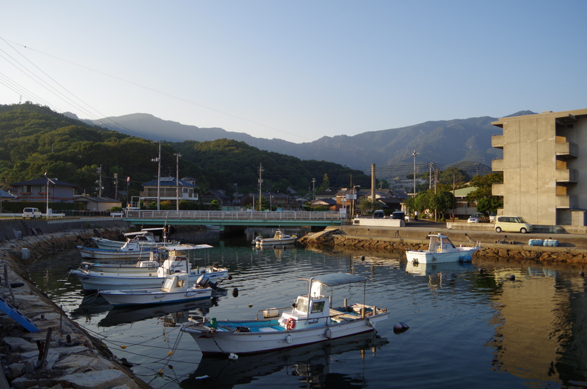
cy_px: 194
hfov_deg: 65.6
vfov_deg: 46.2
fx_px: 456
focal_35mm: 28
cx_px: 288
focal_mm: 18
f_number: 5.6
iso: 100
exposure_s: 1/250
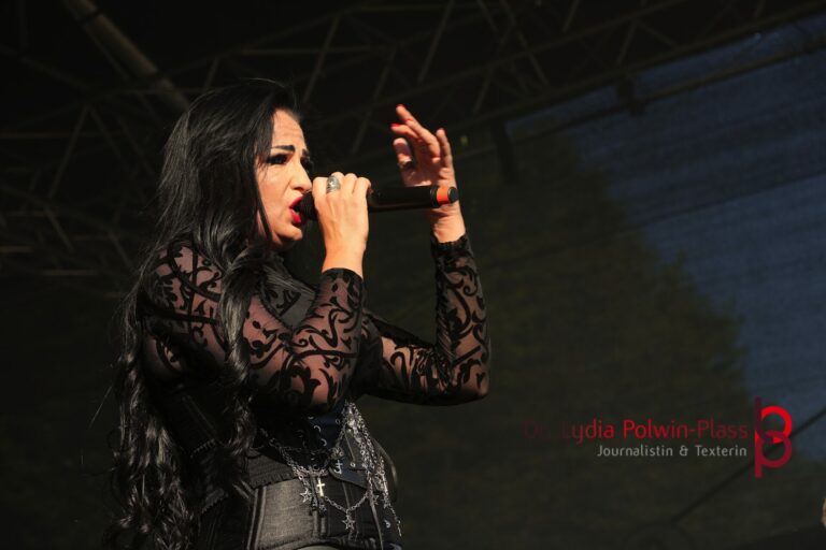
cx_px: 413
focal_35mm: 135
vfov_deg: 10.2
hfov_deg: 15.2
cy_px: 275
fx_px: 3097
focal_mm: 90
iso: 100
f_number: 7.1
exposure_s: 1/250
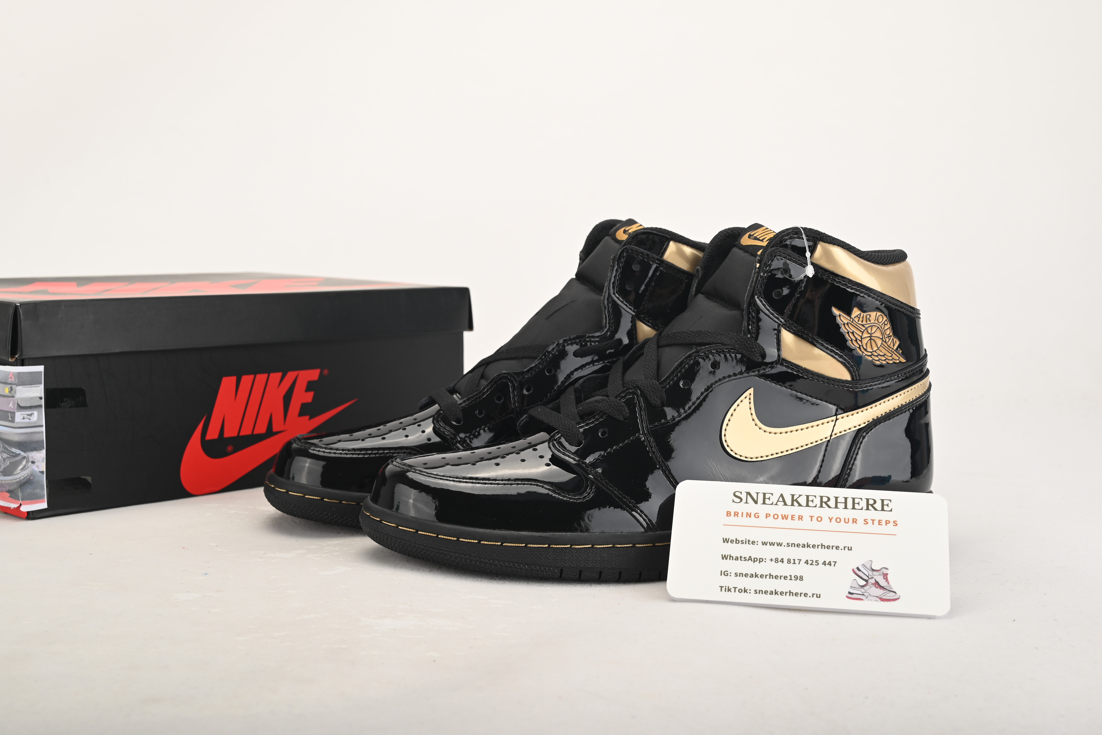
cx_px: 551
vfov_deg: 29.3
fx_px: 1409
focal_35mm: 46
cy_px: 368
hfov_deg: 42.7
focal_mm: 46
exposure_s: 1/200
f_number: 11
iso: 100
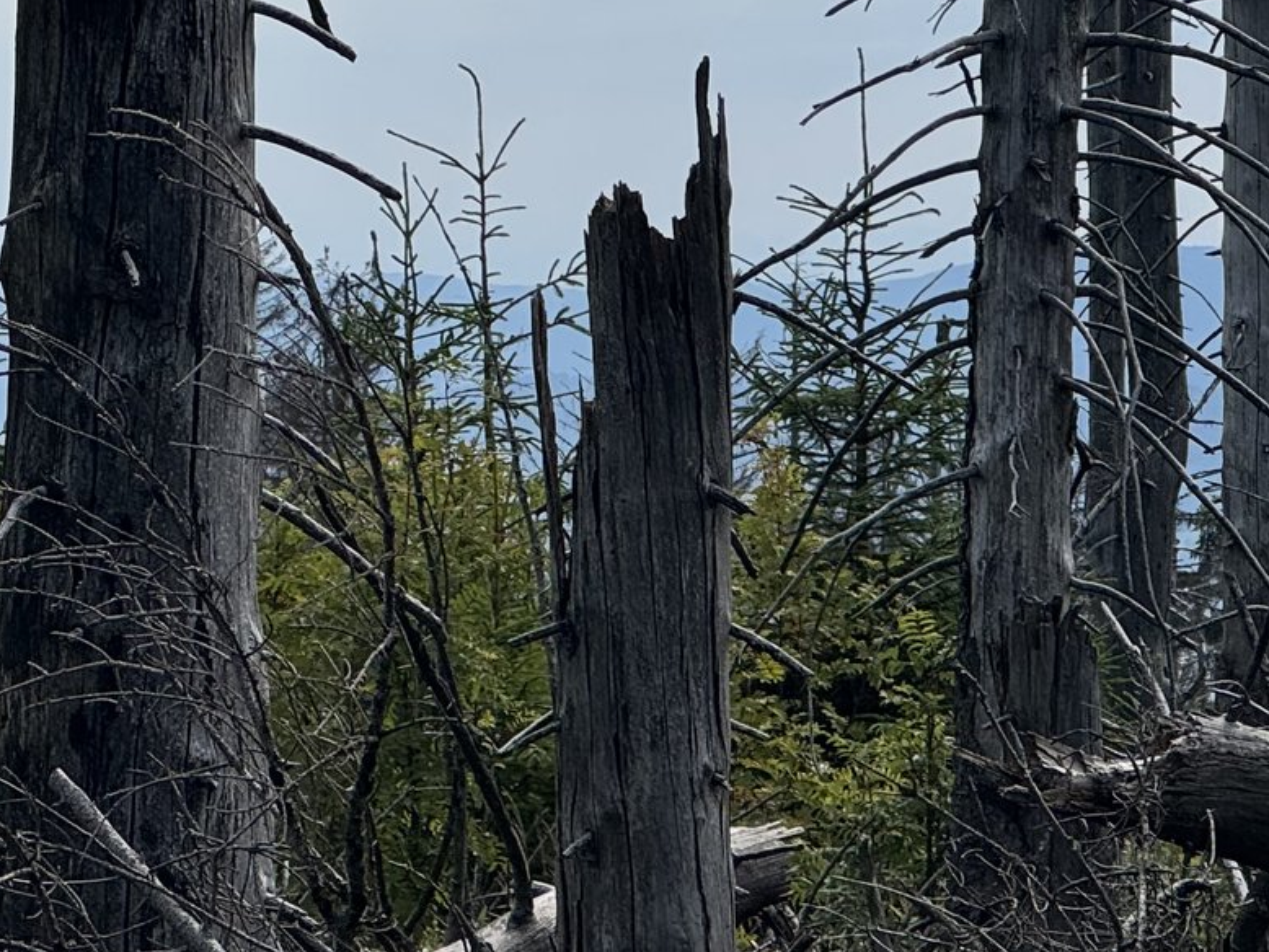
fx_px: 6967
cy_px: 235
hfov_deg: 10.4
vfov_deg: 7.8
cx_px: 356
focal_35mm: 190
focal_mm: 9
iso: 25
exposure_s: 1/2053
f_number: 2.8
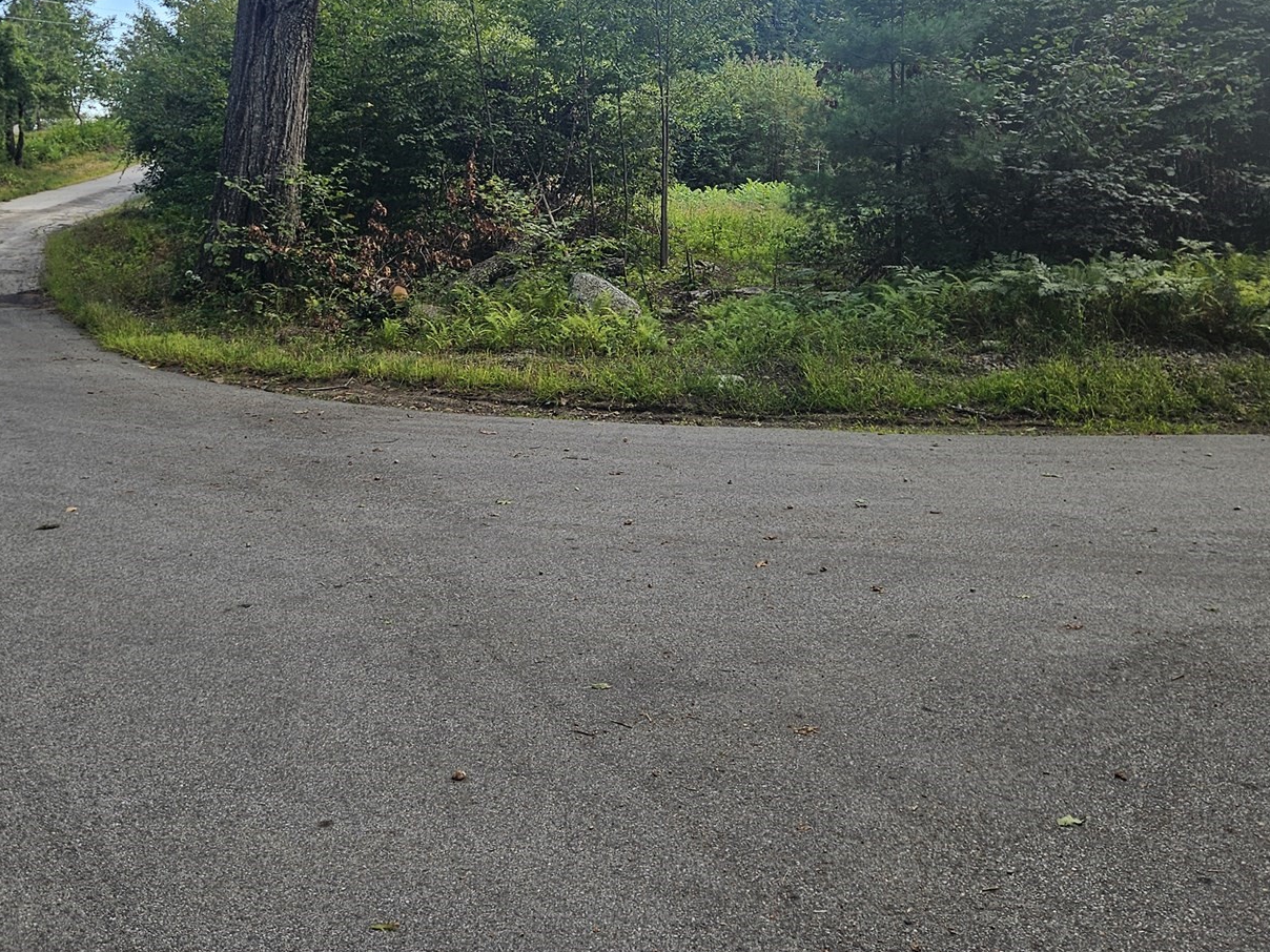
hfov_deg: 47.7
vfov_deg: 35.5
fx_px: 1431
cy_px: 175
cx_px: 551
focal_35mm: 39
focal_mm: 5.4
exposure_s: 1/338
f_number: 1.8
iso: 25
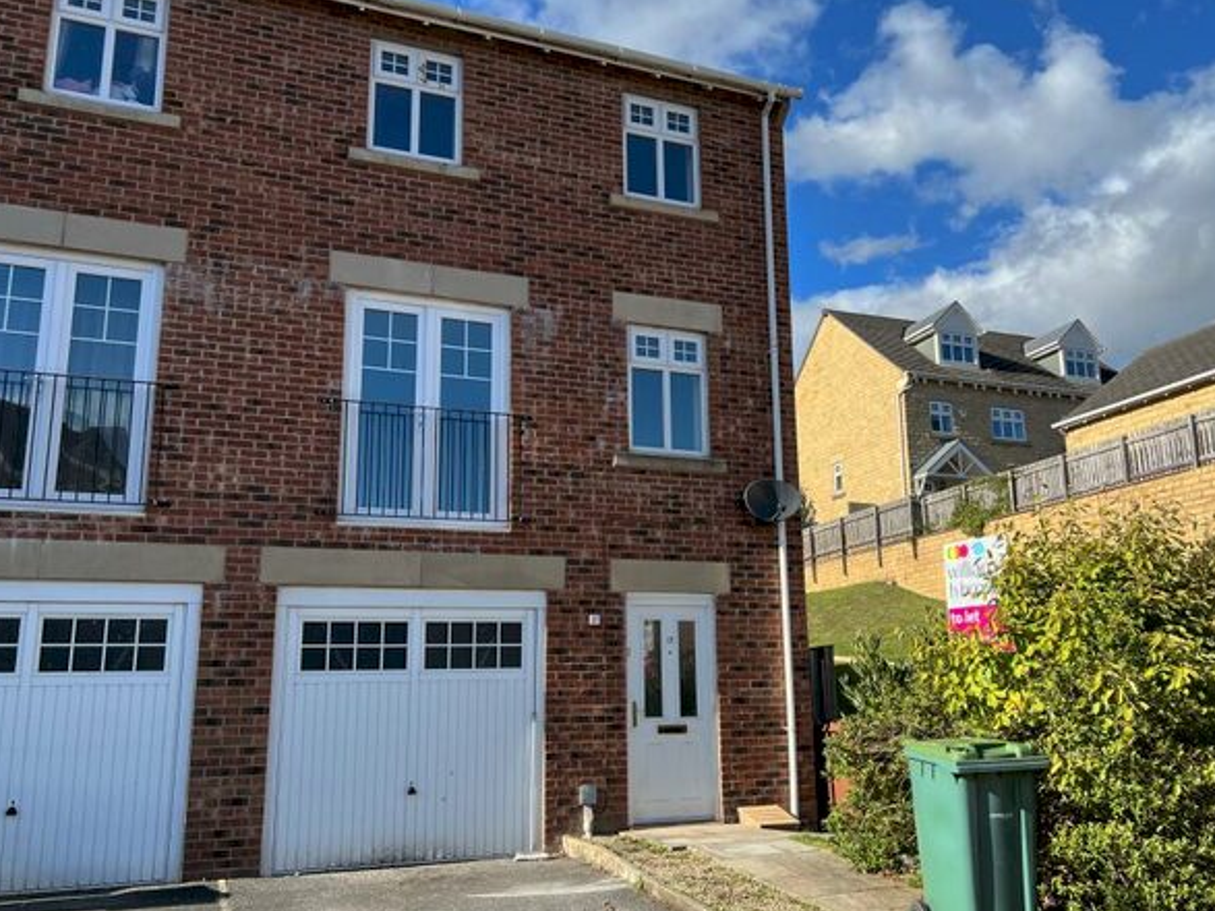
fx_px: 1088
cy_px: 461
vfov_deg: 45.4
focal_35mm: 31
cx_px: 664
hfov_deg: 58.3
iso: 50
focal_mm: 5.7
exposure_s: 1/2632
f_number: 1.5
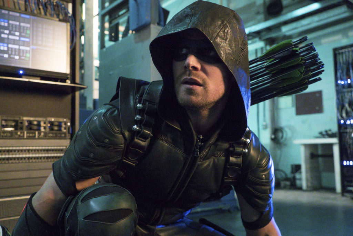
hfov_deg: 58.7
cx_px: 176
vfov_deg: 41.2
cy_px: 118
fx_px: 314
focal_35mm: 32
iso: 20000
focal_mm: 32
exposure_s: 1/100
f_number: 5
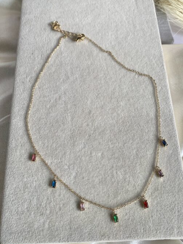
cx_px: 92
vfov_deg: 58.4
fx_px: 219
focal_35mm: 31
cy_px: 125
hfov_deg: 45.4
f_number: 1.8
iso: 25
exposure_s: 1/132
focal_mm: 4.25
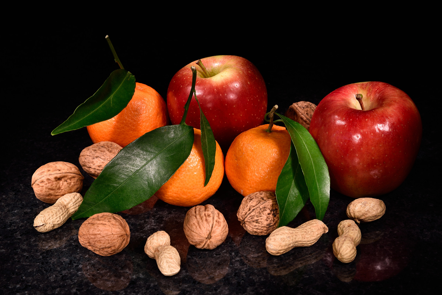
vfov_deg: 13.1
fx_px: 1290
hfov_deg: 19.4
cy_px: 148
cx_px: 221
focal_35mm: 105
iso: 100
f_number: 16
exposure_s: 13
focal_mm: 105
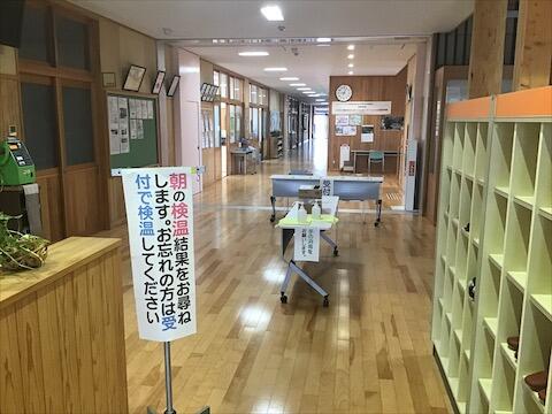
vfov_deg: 45.4
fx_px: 494
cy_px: 207
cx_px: 276
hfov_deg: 58.4
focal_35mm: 31
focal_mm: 3.3
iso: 125
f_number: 2.4
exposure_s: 1/30
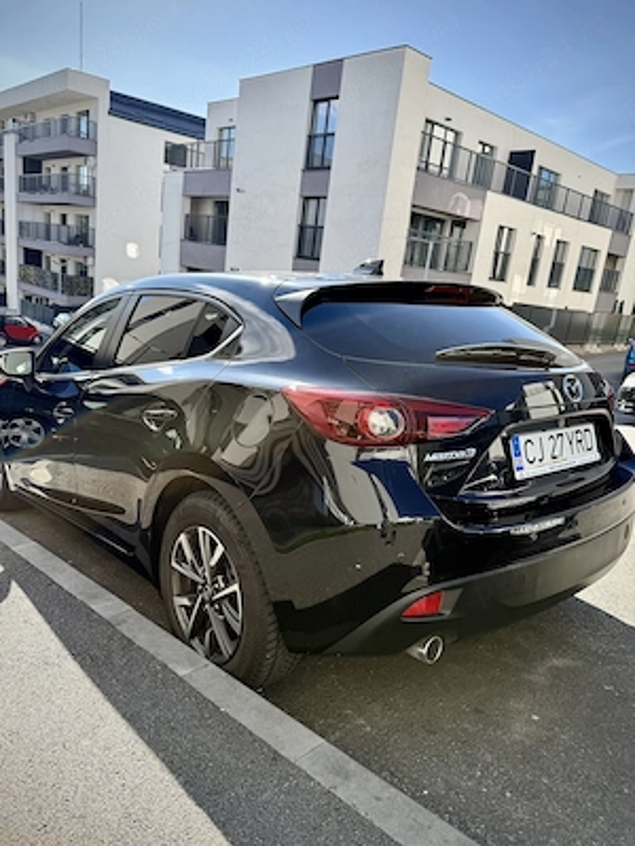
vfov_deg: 71.6
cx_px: 318
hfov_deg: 56.8
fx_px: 587
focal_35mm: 24
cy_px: 423
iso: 100
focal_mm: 6.76
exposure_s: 1/2299
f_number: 1.78
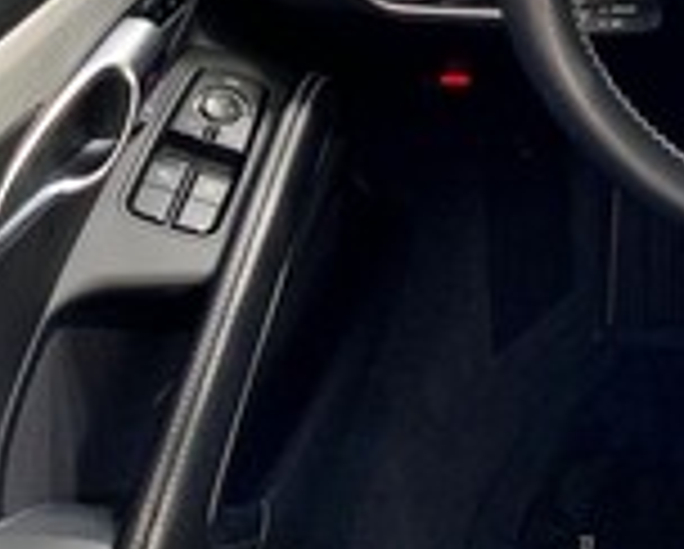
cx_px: 918
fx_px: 1581
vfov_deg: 19.1
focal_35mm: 78
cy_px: -11
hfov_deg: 21.7
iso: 40
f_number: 1.8
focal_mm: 3
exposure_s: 1/63
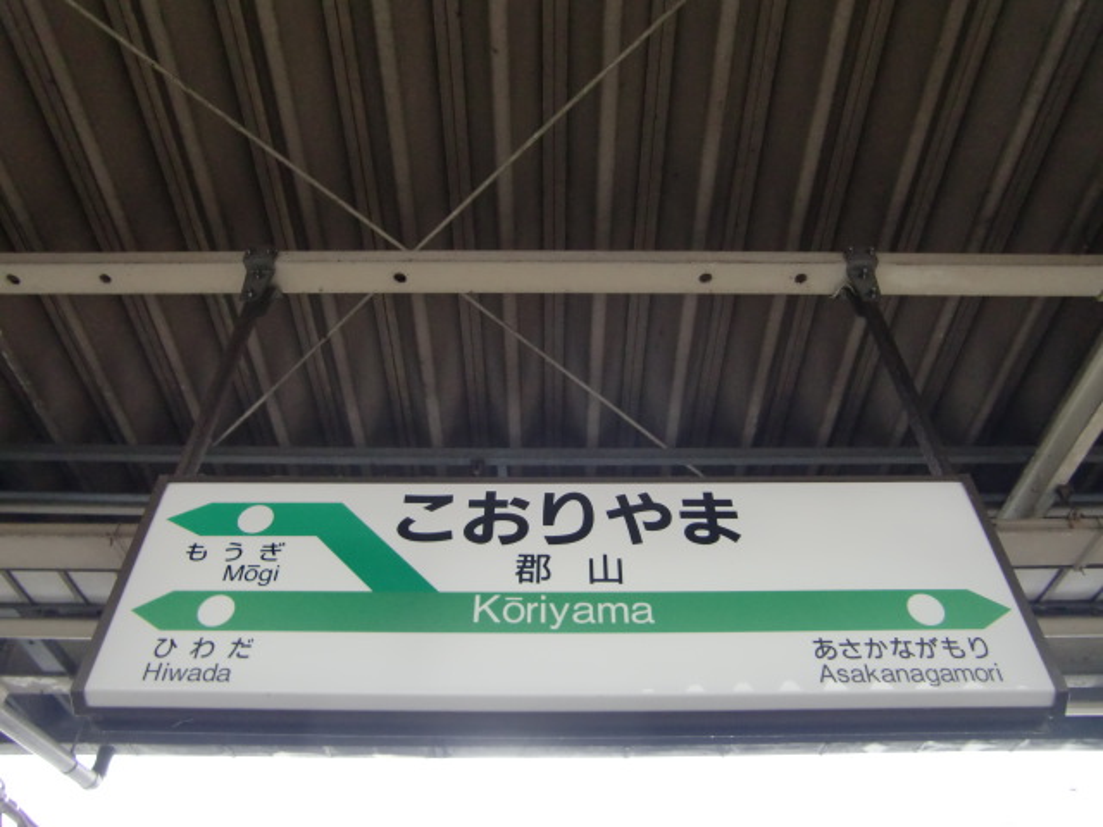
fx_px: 892
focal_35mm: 28
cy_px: 414
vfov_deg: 49.7
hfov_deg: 63.4
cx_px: 552
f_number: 2.6
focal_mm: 4.9
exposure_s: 1/60
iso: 200
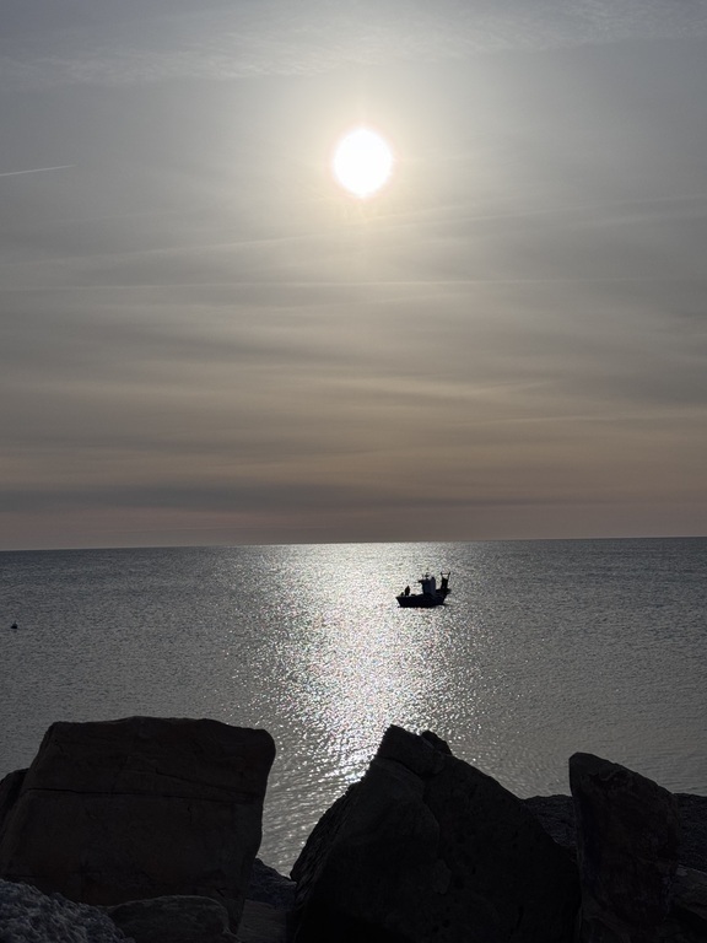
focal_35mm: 48
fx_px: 1307
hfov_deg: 30.3
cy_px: 472
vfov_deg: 39.7
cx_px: 354
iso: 50
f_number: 1.78
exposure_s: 1/50000
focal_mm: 6.76
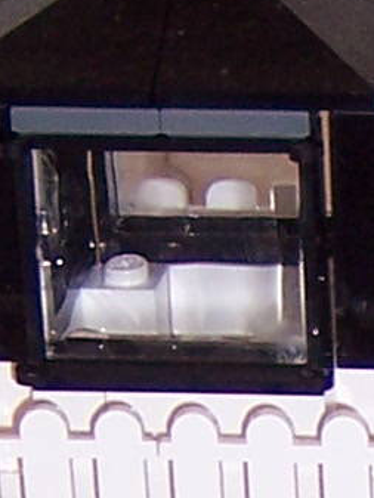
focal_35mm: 410
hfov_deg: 3.6
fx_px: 5903
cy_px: 1113
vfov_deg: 4.7
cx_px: 840
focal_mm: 10
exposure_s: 1/90
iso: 80
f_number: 4
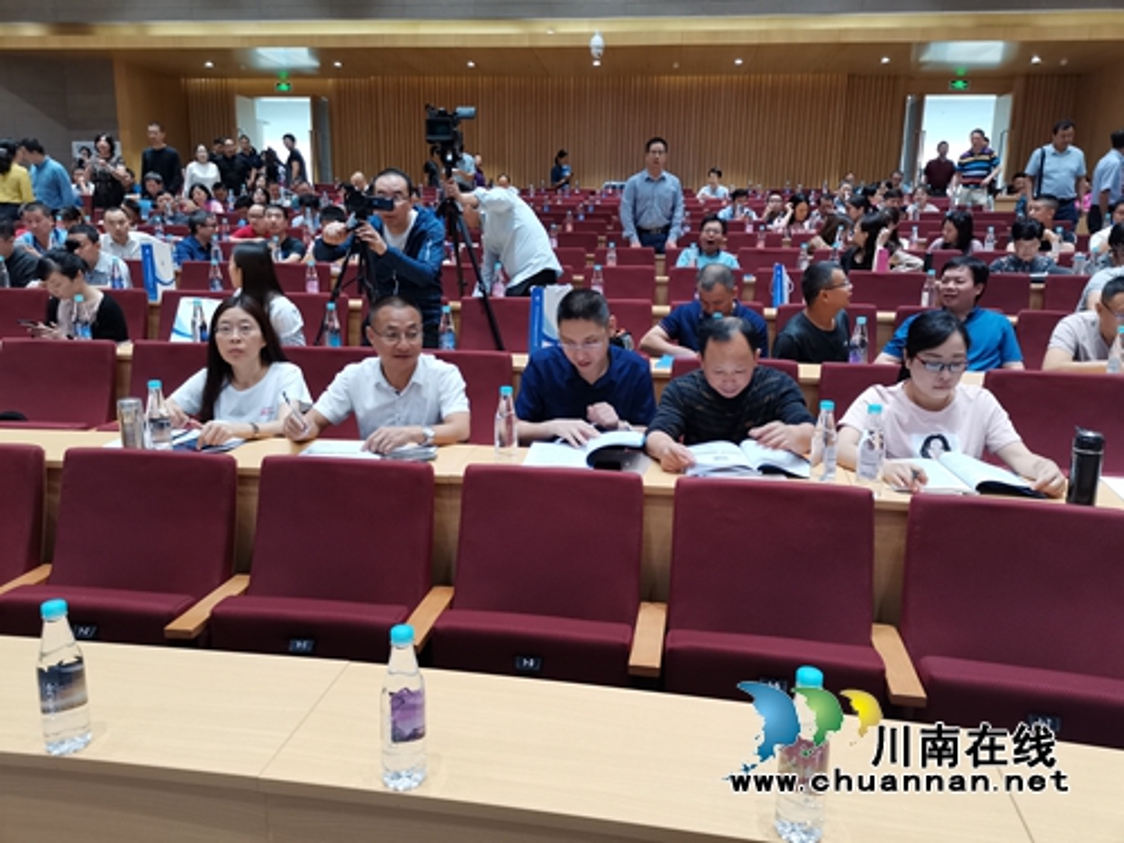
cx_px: 562
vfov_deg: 53.1
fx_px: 844
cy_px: 422
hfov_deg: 67.3
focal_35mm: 26
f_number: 1.8
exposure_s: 1/50
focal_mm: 4.75
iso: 200
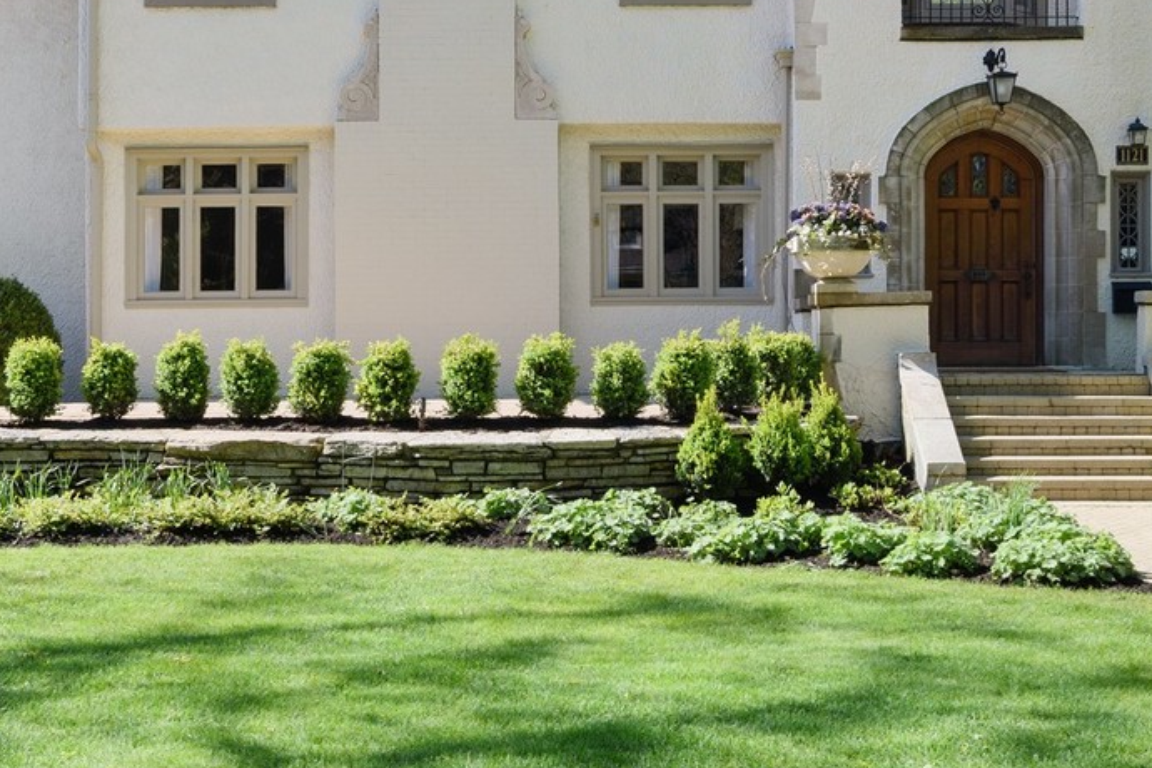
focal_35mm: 61
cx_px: 442
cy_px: 78
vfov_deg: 21.8
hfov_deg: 32.7
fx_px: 1952
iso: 200
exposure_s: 1/320
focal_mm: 26
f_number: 9
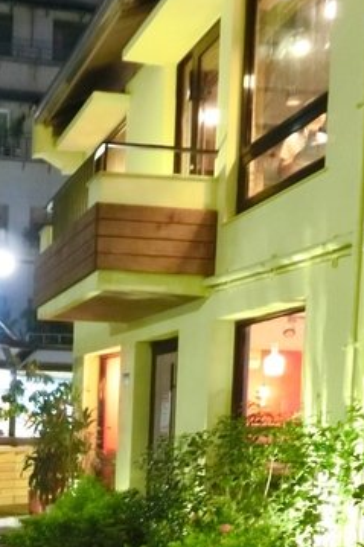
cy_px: 549
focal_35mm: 58
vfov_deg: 31.8
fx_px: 880
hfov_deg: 22.6
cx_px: 15
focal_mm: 5.4
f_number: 2.8
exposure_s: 1/3.33
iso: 800
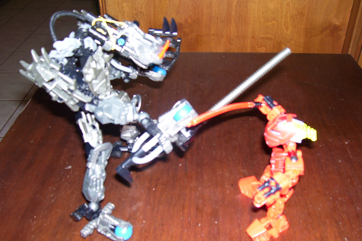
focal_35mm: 36
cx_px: 183
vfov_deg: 36.8
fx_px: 362
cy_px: 129
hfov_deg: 53.1
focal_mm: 5.6
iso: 125
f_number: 2.7
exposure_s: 1/60
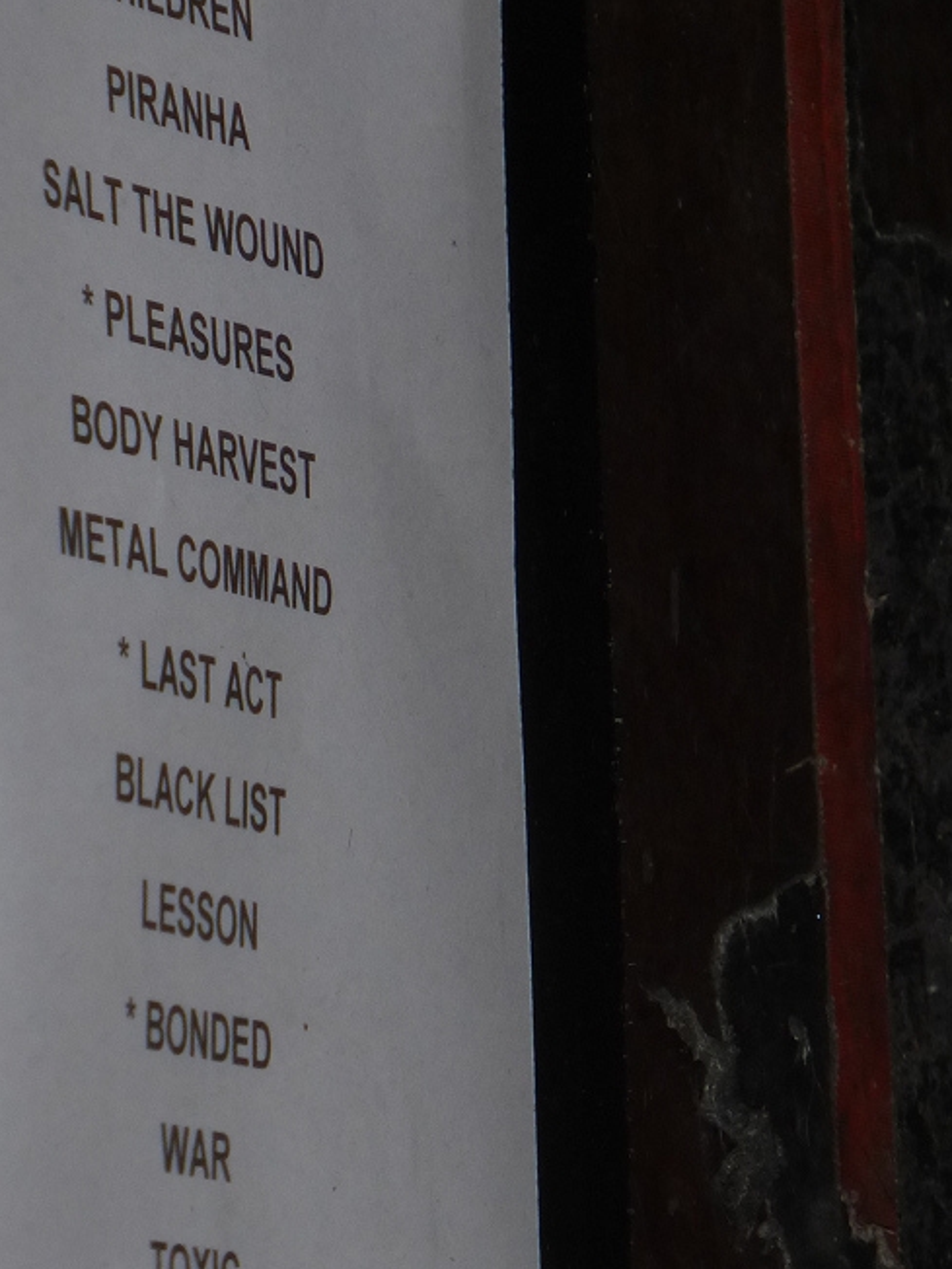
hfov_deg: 4.1
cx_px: 350
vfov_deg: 5.4
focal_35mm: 366
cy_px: 339
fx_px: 13421
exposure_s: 1/60
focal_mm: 35.6
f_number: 5.5
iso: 160
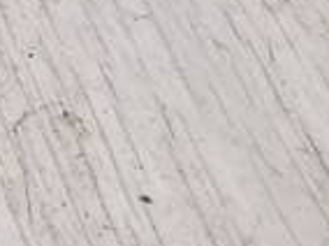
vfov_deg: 6.9
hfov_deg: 7.9
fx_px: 1850
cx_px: -829
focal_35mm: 195
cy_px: -443
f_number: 1.8
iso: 80
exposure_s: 1/100
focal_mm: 3.95
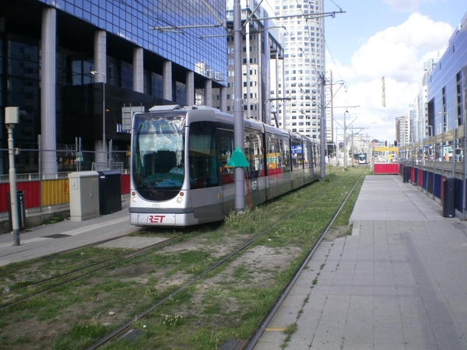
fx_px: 486
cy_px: 175
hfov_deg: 51.4
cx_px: 234
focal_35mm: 36
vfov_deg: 39.7
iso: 100
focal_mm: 6.3
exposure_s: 1/400
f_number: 4.6
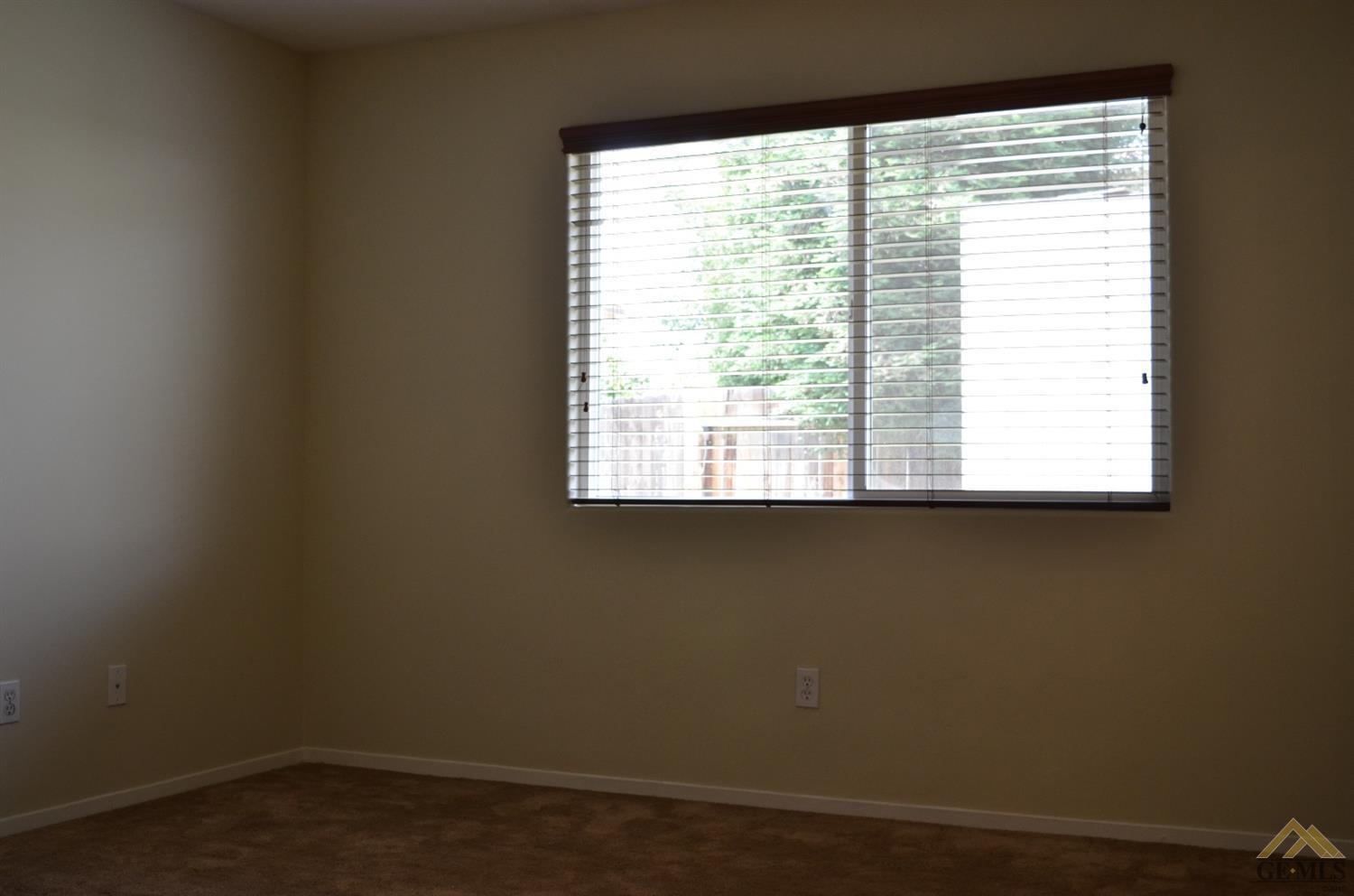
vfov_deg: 32.8
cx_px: 677
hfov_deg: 48.0
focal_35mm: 40
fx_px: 1519
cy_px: 448
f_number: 5.6
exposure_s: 1/125
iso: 320
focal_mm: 27
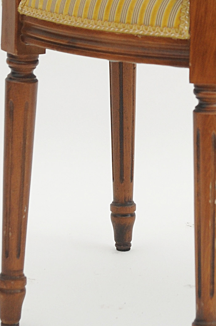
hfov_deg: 7.5
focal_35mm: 182
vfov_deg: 11.1
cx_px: 210
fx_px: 1642
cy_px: -55
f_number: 3.5
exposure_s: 1/200
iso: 320
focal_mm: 44
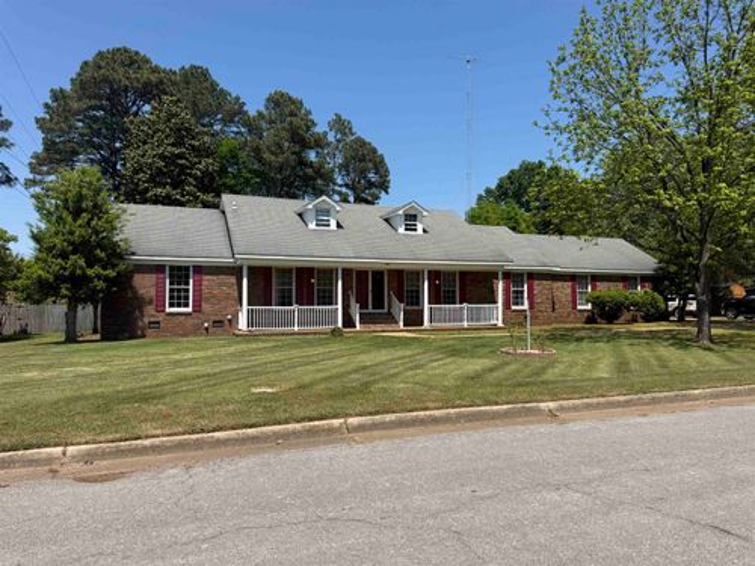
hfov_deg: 71.6
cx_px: 378
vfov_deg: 56.8
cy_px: 283
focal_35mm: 24
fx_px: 523
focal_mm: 6.76
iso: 80
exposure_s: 1/4673
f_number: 1.78
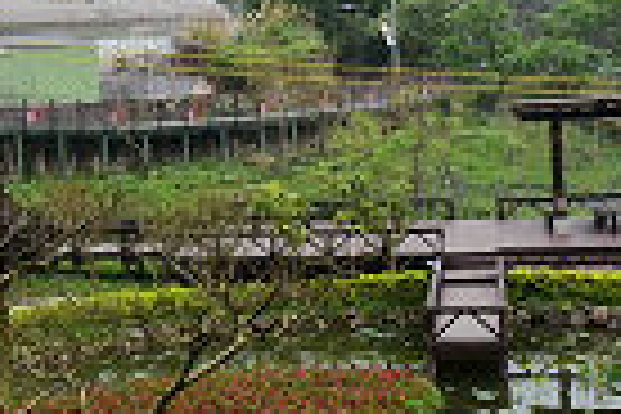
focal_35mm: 141
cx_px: -9
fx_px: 2432
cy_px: 144
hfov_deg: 14.3
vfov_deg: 9.7
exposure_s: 1/40
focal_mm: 26
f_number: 6.3
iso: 220
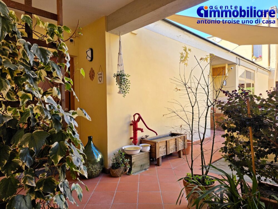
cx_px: 139
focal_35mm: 23
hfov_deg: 73.9
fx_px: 185
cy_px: 104
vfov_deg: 58.9
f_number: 1.7
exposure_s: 1/180
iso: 40
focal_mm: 6.3
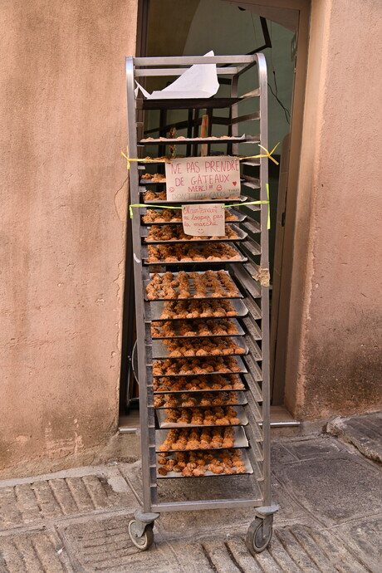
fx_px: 748
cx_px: 191
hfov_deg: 28.6
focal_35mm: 47
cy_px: 286
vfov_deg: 41.9
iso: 800
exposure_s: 1/50
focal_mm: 47
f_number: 9
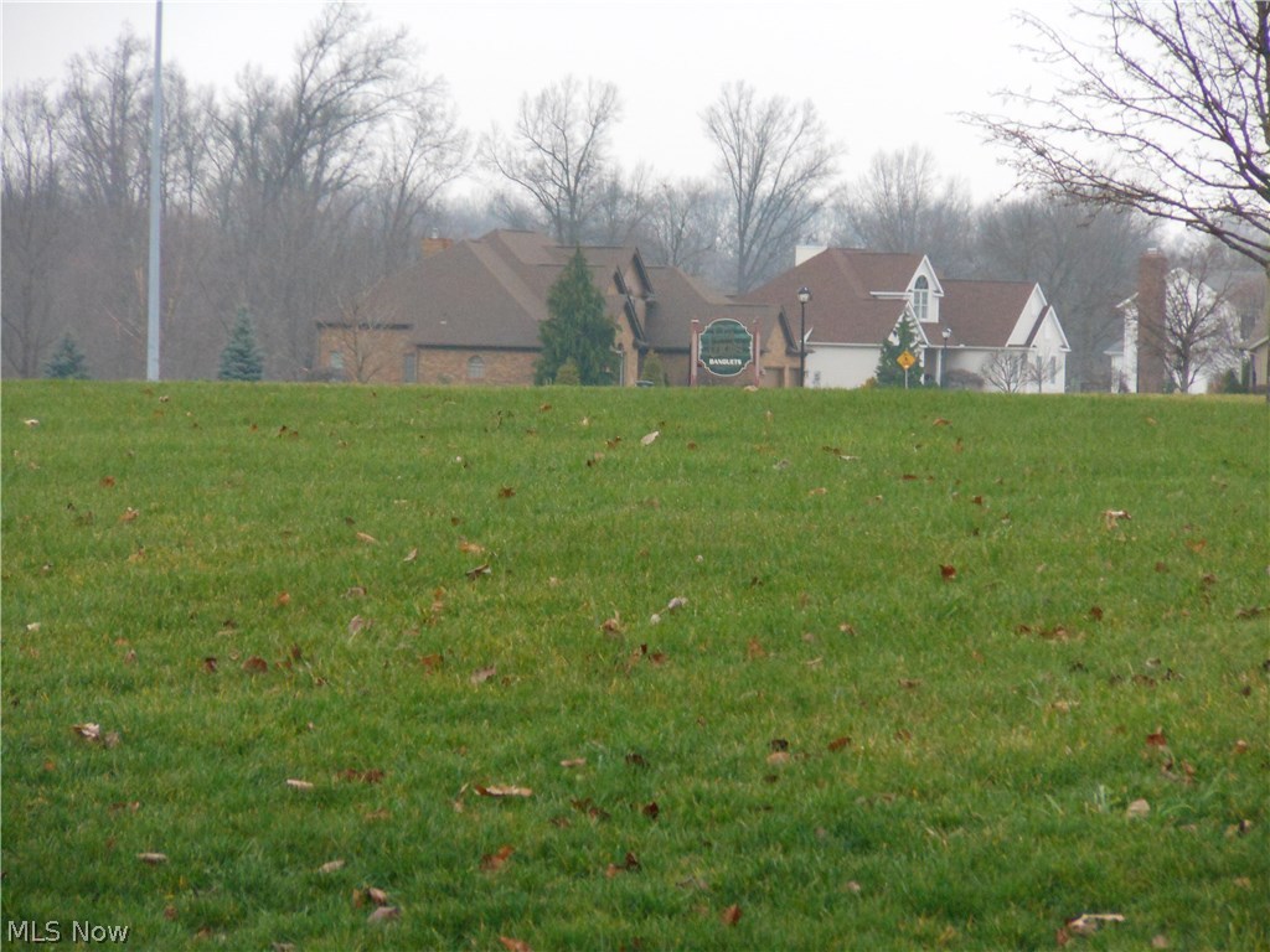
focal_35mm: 196
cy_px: 476
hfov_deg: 10.1
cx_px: 635
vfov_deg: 7.6
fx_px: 7191
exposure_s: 1/60
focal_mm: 35
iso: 500
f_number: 5.6
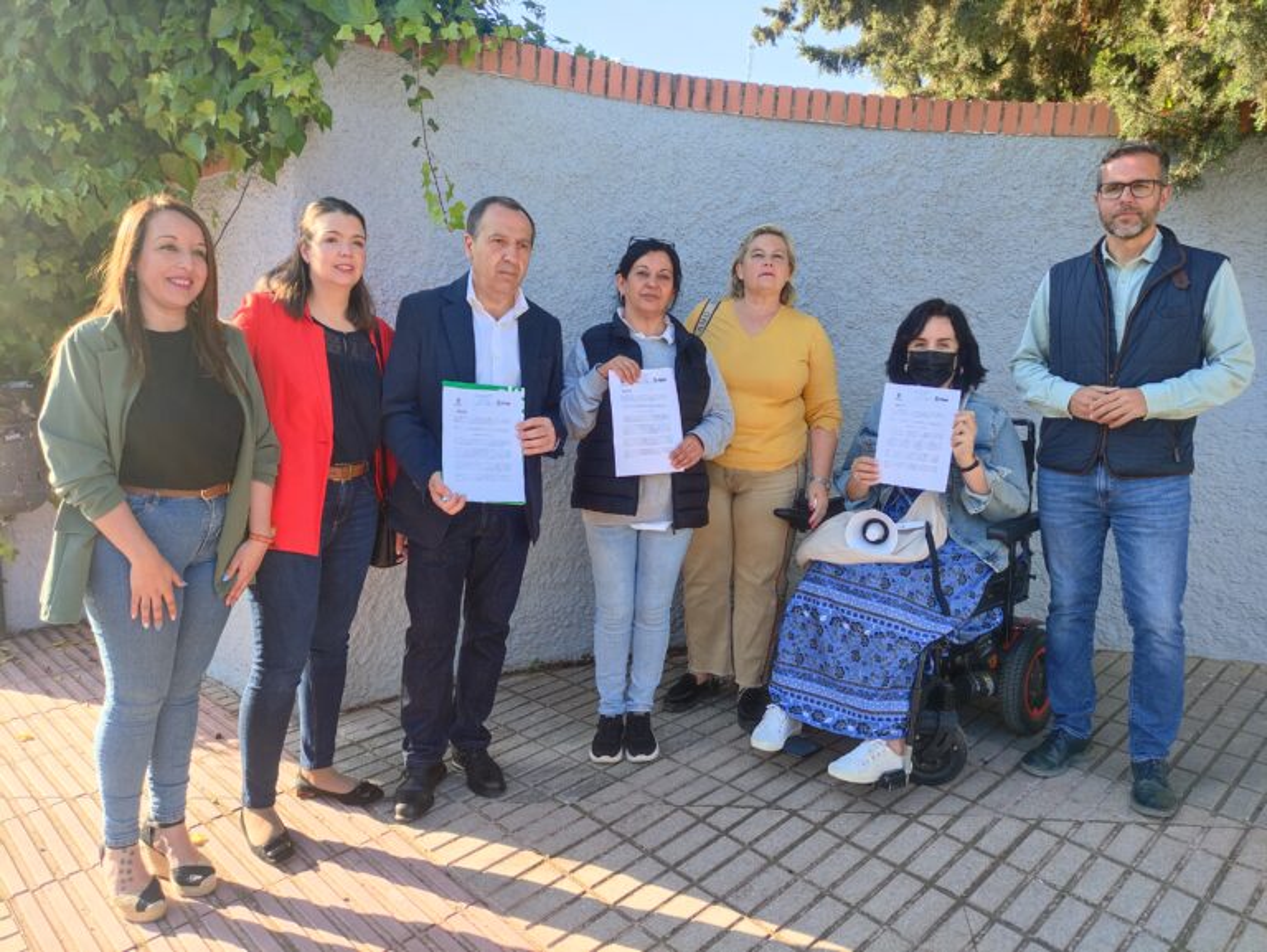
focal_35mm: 25
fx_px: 916
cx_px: 634
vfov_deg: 54.9
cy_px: 476
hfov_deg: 69.4
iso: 100
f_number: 1.89
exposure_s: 1/625
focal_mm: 5.43
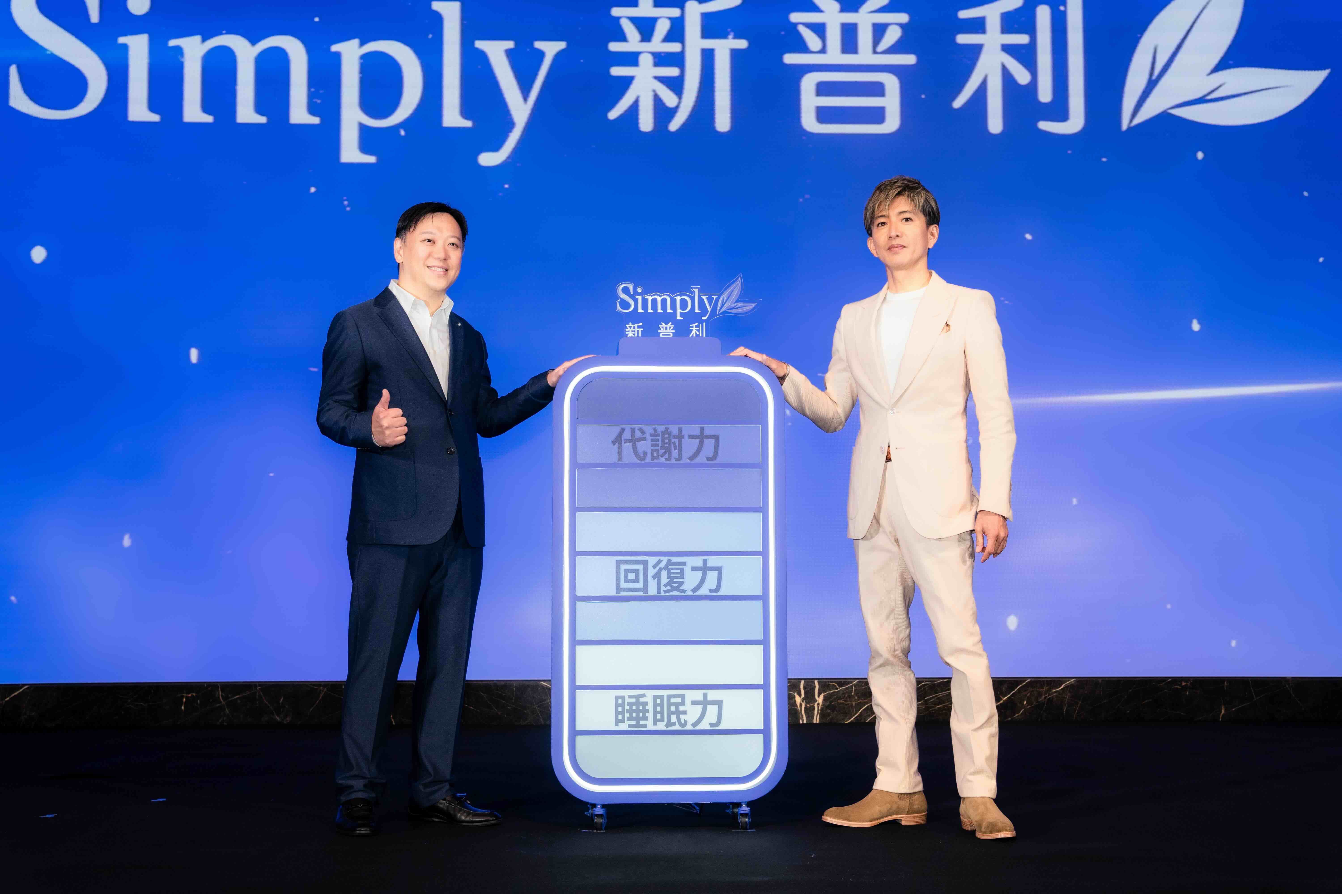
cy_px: 447
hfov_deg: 46.3
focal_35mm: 42
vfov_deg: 31.8
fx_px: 1569
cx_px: 671
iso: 1250
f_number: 7.1
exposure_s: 1/250
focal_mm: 42.1
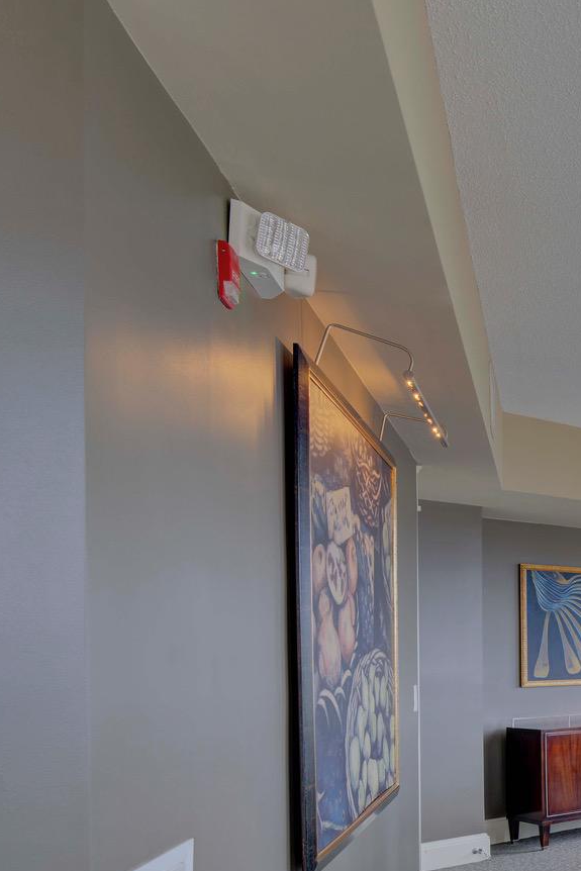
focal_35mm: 38
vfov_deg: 48.7
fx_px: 919
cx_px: 957
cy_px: 654
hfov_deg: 23.9
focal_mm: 16
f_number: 8
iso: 100
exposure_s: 1/1.25
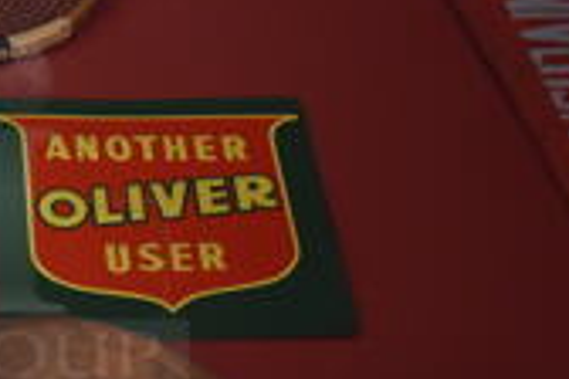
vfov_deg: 14.0
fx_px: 1549
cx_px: -186
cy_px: 213
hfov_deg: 19.1
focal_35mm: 98
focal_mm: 18
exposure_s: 1/30
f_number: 3.5
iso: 1800
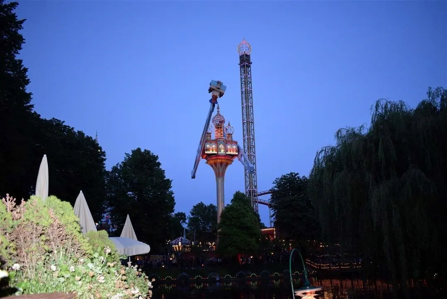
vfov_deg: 43.7
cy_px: 150
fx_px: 373
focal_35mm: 30
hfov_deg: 61.9
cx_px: 224
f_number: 3.8
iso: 900
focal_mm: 20
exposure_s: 1/60
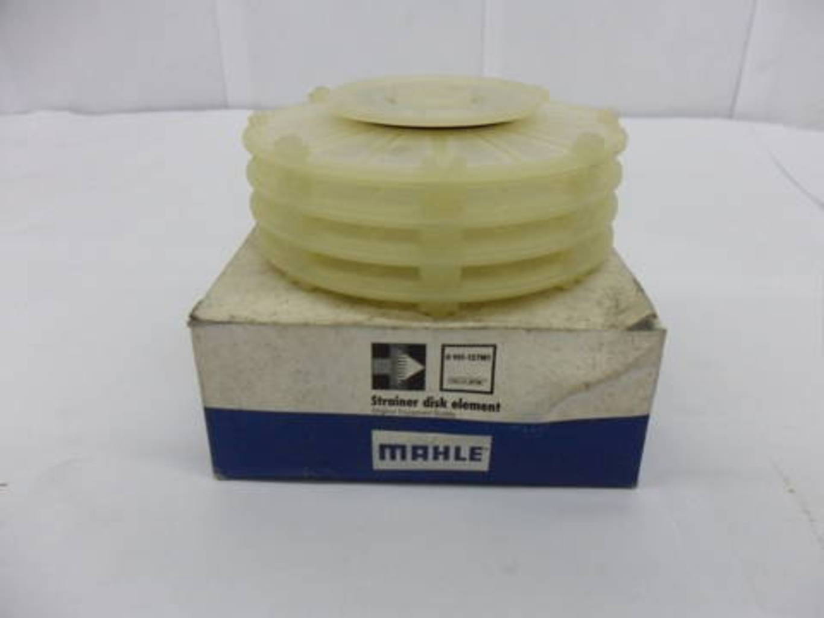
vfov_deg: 51.4
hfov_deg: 65.3
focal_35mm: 27
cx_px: 412
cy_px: 309
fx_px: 643
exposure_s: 1/30
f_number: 3.5
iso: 400
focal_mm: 4.9
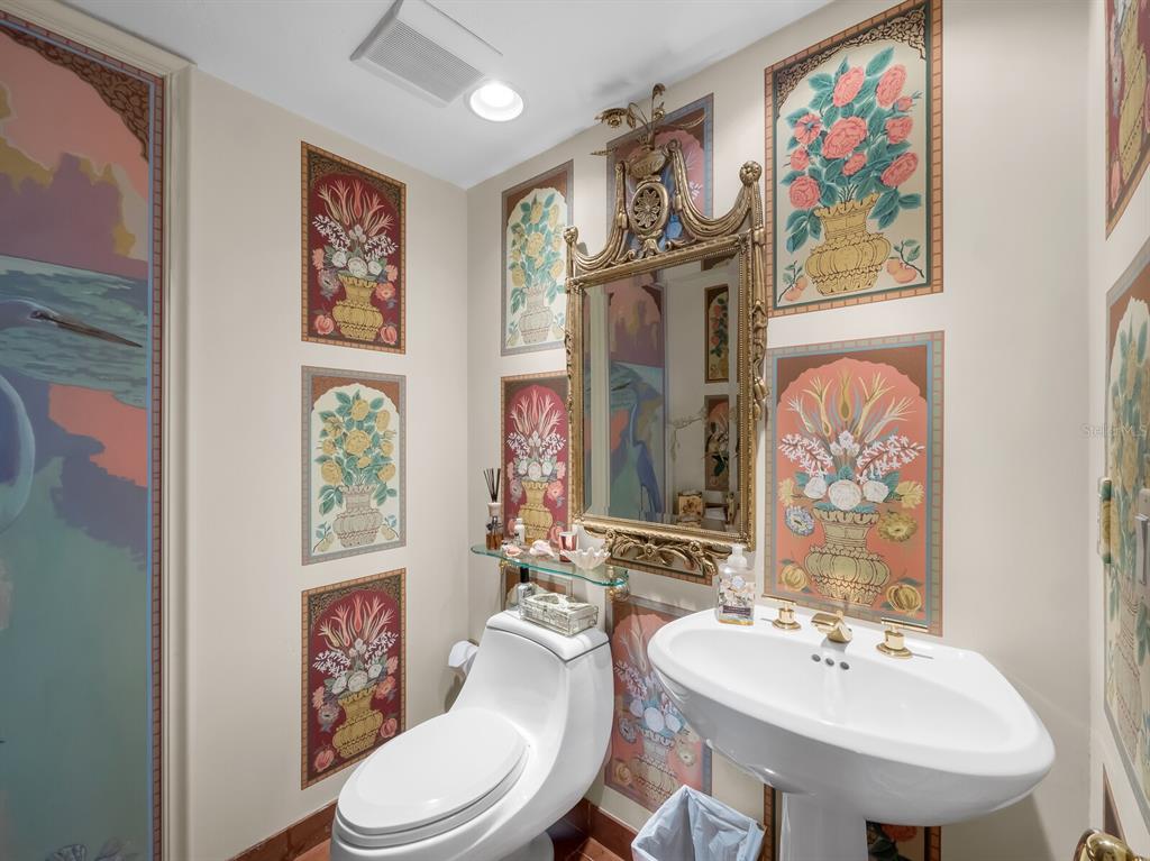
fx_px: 465
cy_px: 430
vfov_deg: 85.6
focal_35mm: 14
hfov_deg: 102.1
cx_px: 575
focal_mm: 7
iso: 400
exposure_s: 1/2.5
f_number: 11
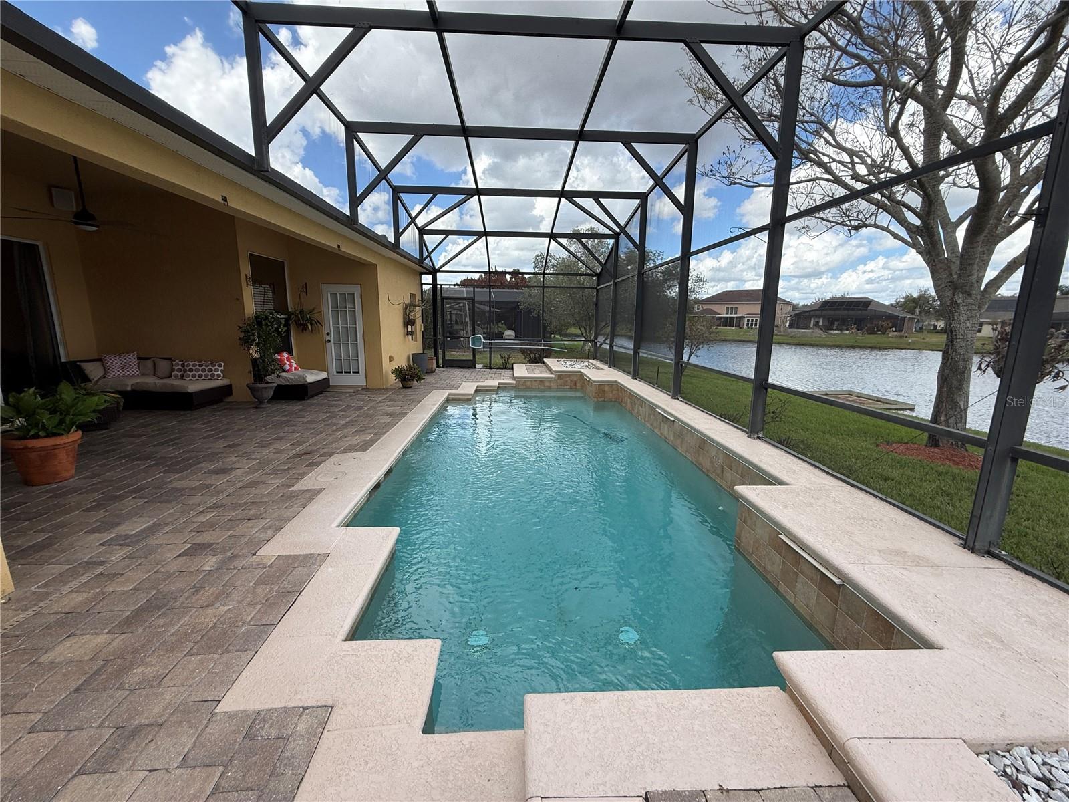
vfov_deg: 85.7
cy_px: 401
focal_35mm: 14
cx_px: 534
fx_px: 432
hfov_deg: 102.1
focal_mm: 2.22
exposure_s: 1/672
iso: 64
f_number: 2.2
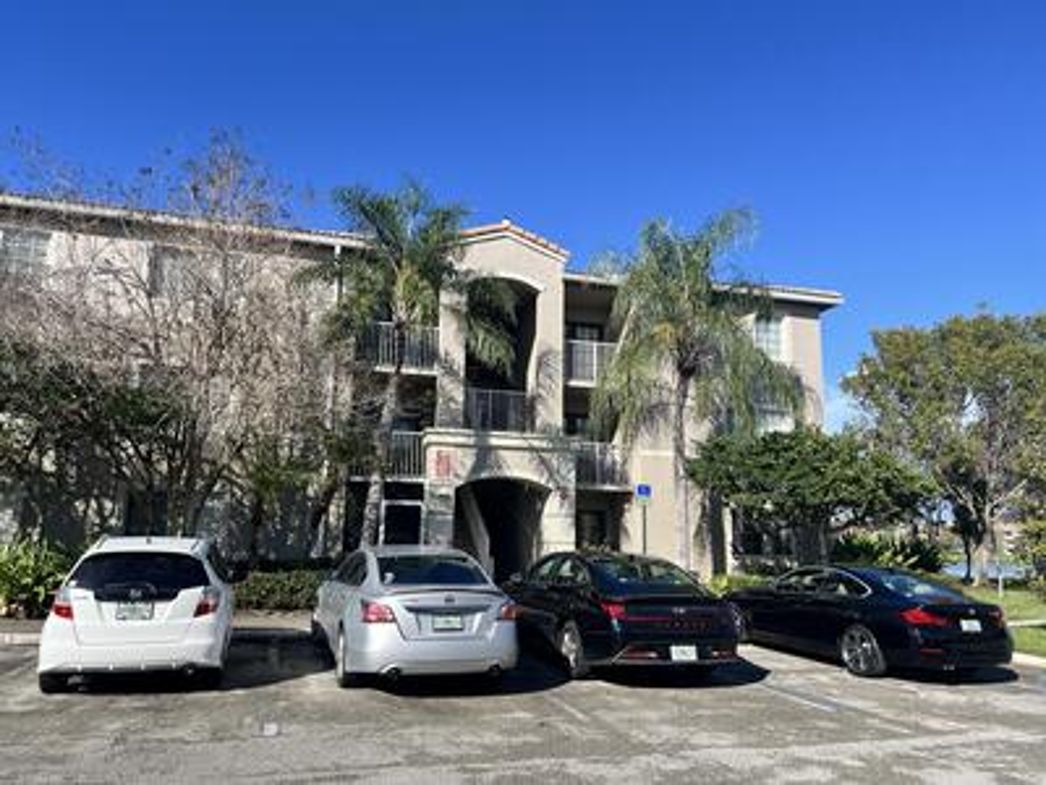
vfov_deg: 53.1
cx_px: 523
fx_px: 786
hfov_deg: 67.3
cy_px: 392
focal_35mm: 26
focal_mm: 5.7
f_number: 1.5
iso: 50
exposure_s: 1/2762
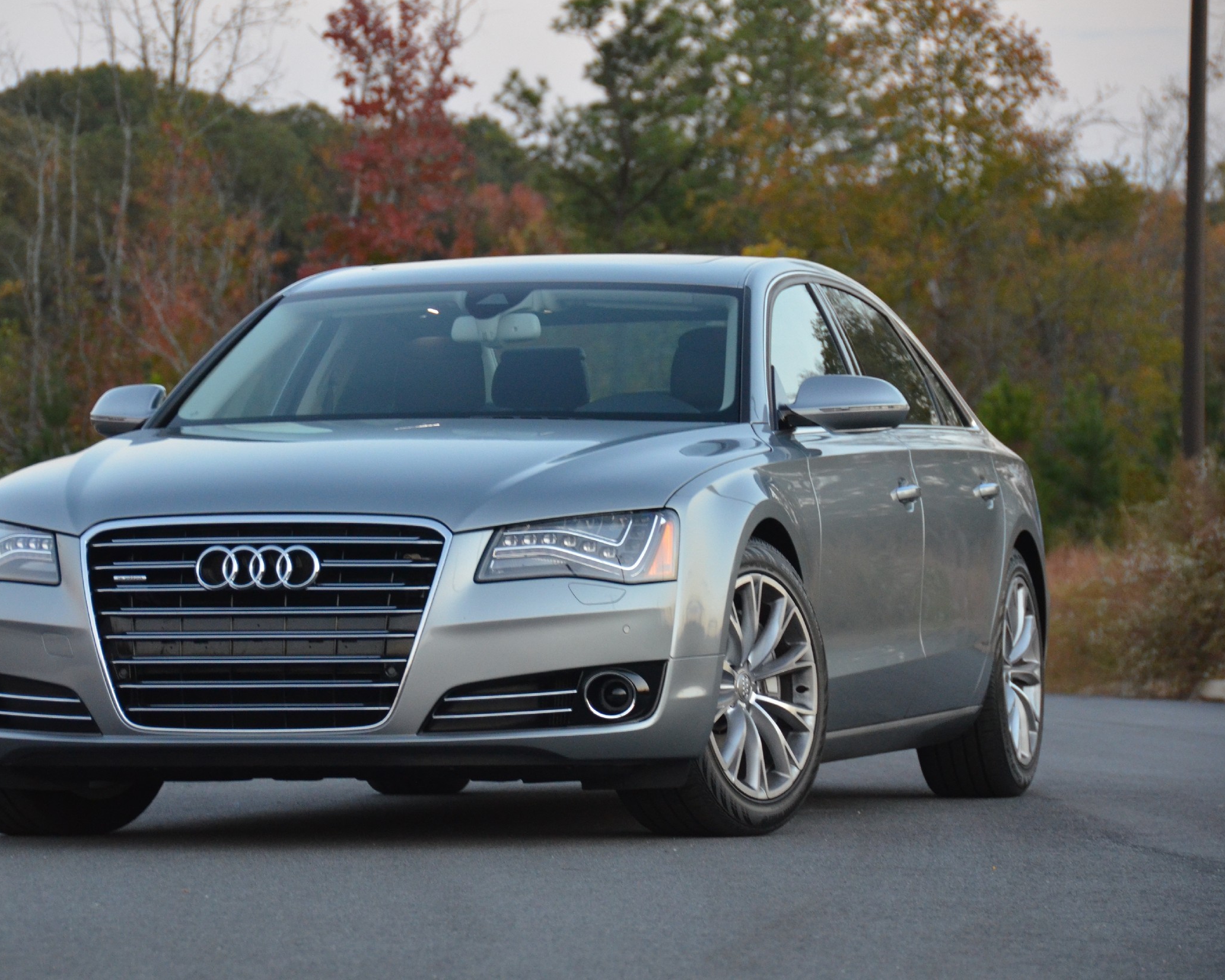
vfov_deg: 8.7
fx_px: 6474
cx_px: 491
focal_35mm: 179
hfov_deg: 10.8
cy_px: 489
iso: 1600
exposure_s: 1/80
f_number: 5.3
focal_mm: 105
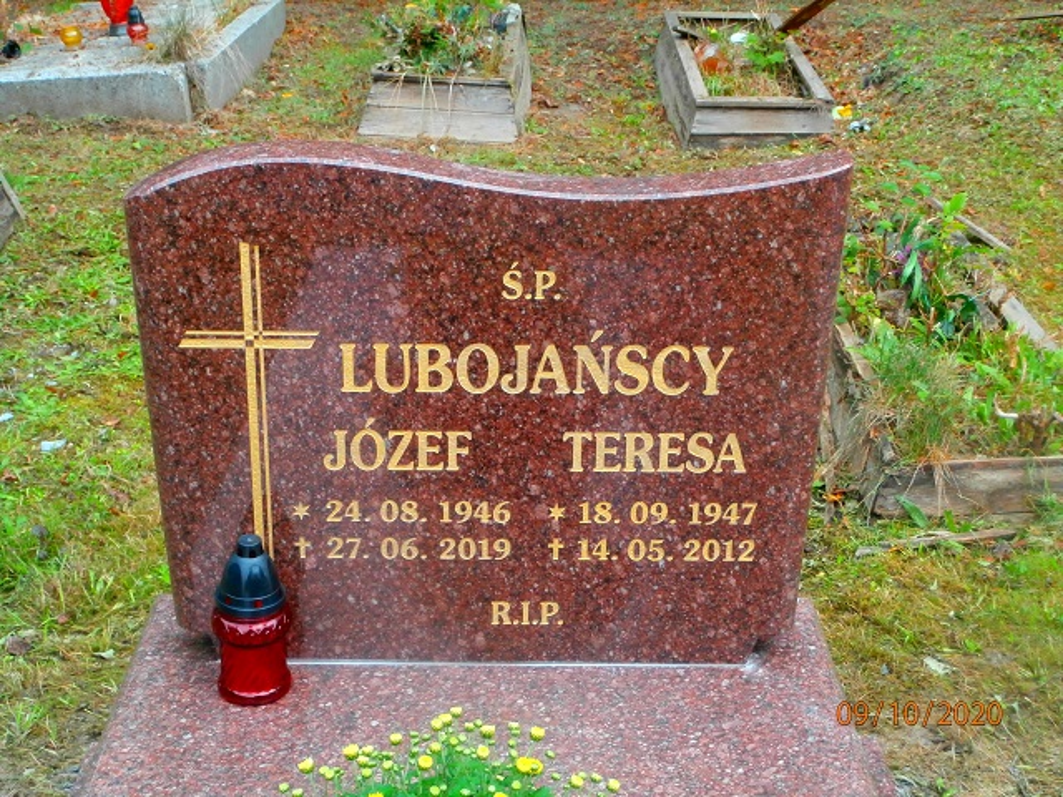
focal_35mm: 57
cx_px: 532
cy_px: 398
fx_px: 1750
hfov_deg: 33.8
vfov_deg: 25.7
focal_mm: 10.11
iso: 200
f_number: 4.5
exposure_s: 1/80
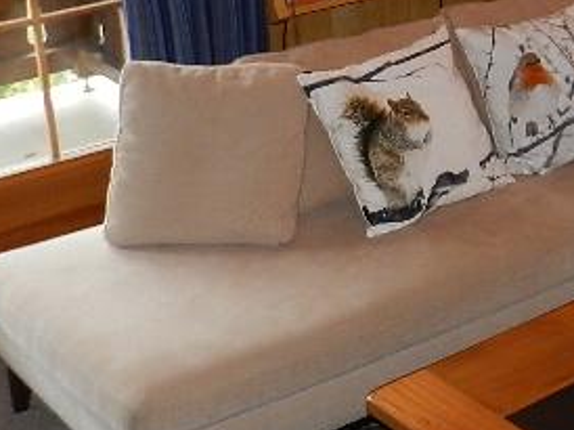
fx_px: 1425
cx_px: 647
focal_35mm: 86
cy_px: 84
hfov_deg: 21.5
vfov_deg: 17.0
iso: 200
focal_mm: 4
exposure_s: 1/30
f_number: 3.4
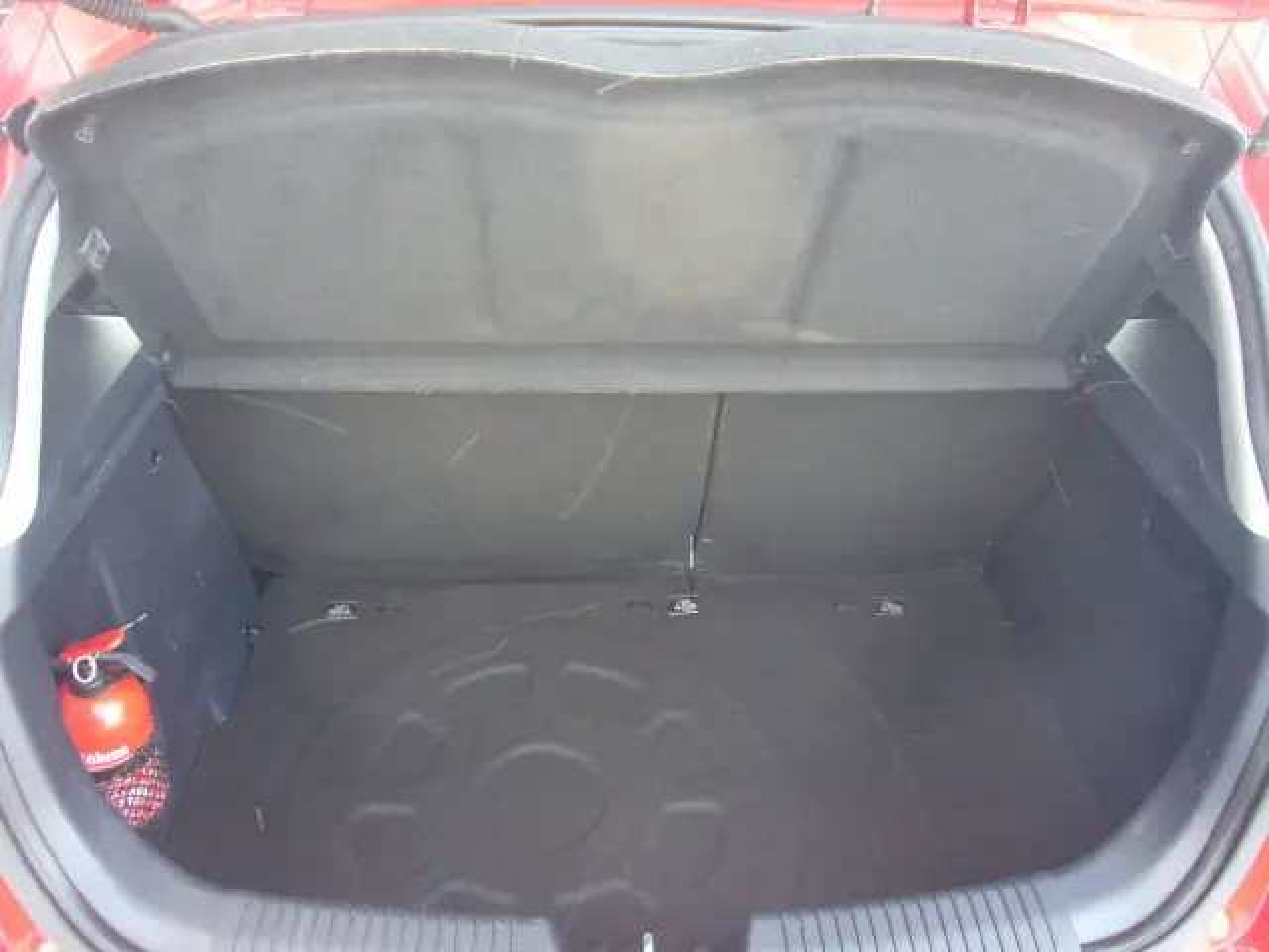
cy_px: 476
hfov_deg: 63.4
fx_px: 1026
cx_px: 634
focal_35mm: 28
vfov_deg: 49.7
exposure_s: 1/15
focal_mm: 4.6
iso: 200
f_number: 2.8
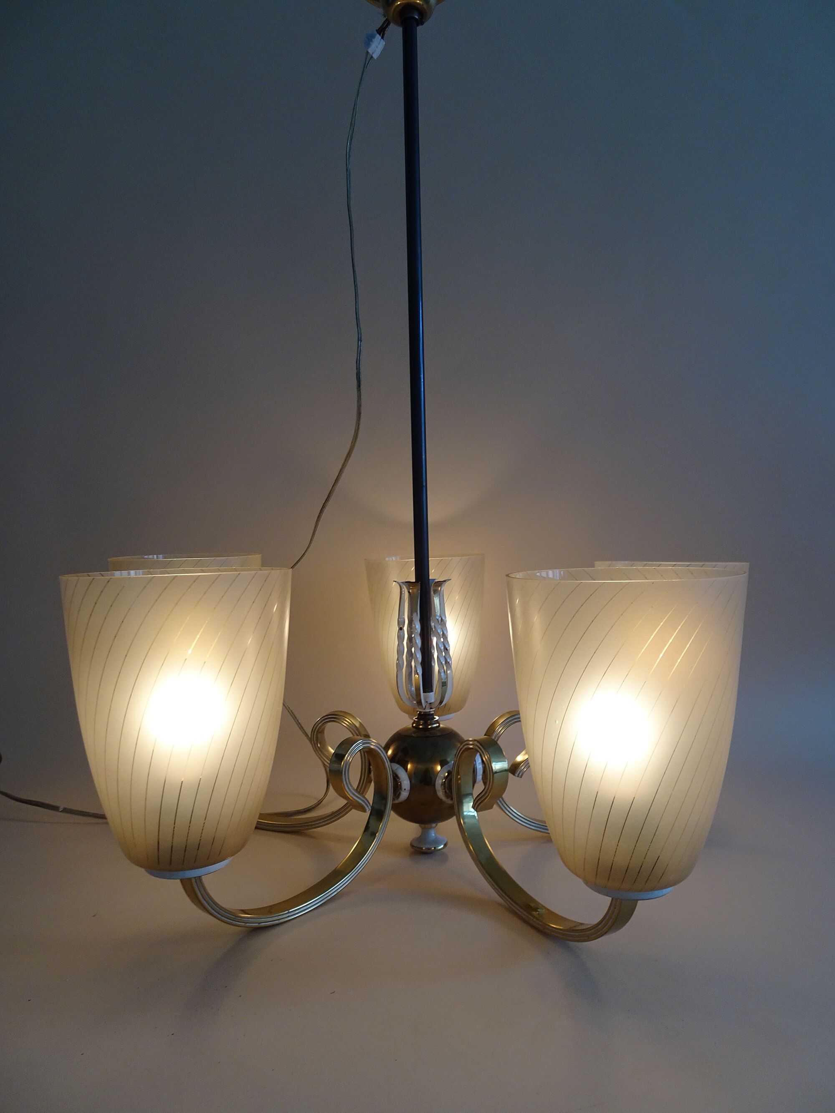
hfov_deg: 56.8
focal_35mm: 24
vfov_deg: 71.6
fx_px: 772
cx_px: 418
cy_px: 556
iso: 80
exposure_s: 1/80
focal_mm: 4.1
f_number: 3.5
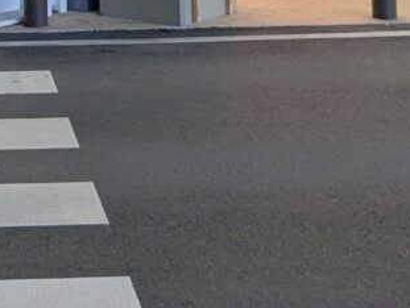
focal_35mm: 111
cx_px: -69
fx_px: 1316
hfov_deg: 17.0
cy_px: -301
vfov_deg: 12.0
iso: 51
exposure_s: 1/304
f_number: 1.73
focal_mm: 4.38
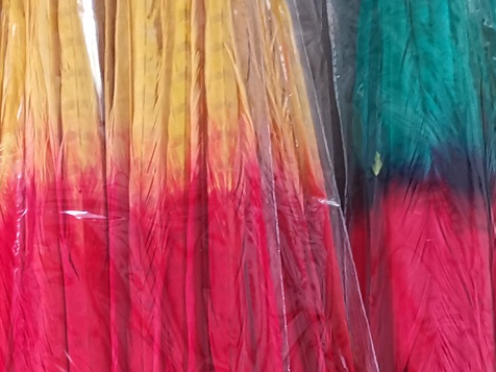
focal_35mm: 85
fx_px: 1218
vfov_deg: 17.2
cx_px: 38
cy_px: 294
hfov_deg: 22.4
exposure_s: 1/33.3
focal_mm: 4.75
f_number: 1.8
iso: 400
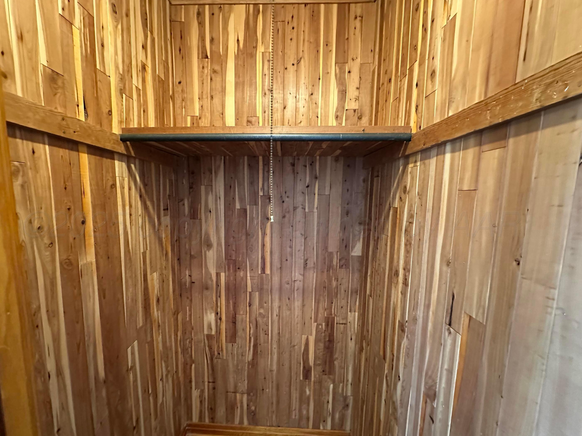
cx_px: 272
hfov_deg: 98.0
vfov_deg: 81.7
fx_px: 252
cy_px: 228
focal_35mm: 15
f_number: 2.2
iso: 1000
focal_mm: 2.22
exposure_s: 1/40
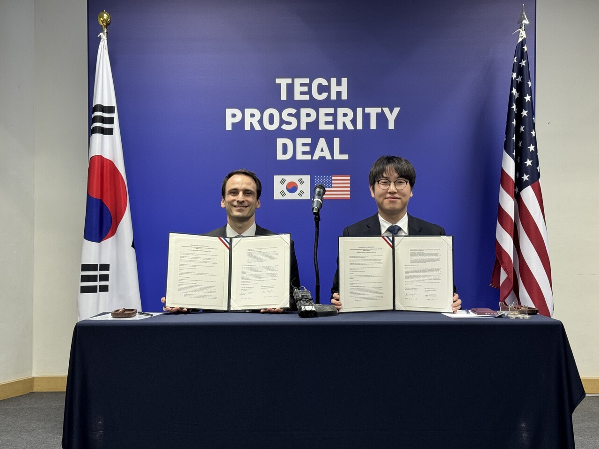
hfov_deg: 39.7
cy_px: 224
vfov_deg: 30.3
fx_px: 831
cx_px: 300
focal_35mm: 48
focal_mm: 6.76
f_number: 1.78
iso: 125
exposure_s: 1/60
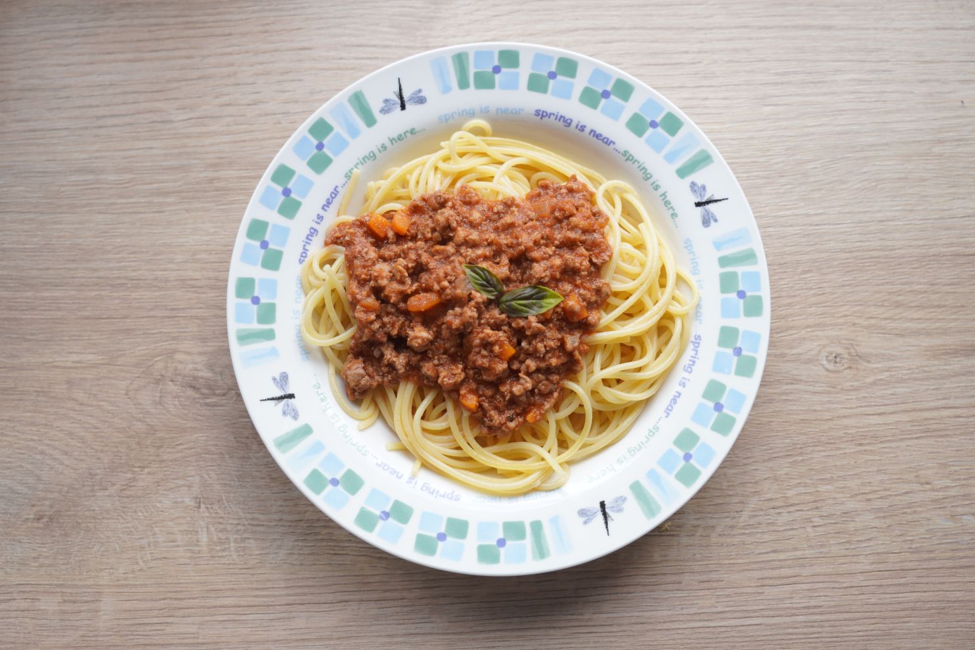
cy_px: 325
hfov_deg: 53.9
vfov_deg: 37.5
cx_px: 488
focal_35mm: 35
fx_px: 959
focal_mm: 23.6
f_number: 2.8
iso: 100
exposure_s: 1/100
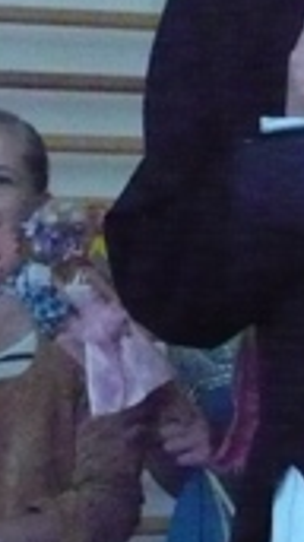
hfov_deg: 7.1
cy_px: 79
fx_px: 2454
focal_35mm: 171
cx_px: 294
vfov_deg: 12.5
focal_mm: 7
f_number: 2.9
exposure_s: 1/250
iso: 1250
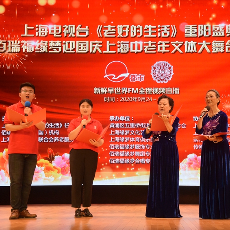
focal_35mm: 77
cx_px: 137
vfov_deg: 22.5
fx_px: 579
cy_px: 116
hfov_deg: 22.4
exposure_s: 1/125
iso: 640
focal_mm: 21.4
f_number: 4.8
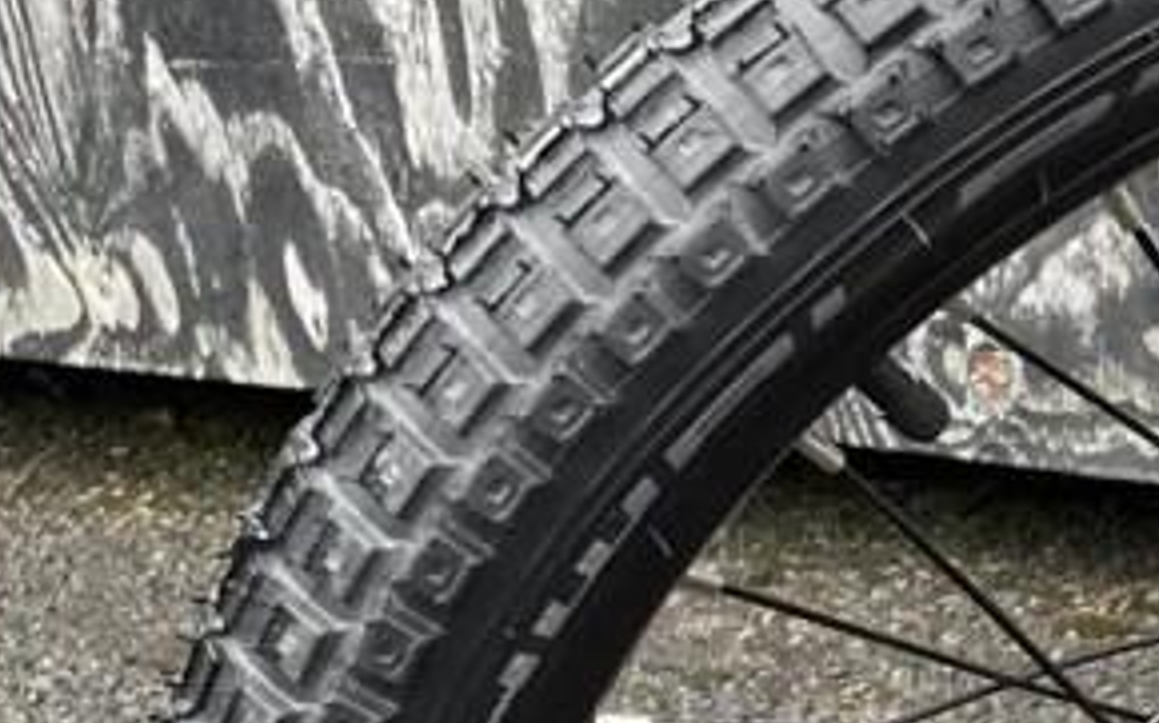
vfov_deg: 16.9
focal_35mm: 76
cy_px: 655
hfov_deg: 25.2
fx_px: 2400
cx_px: 1287
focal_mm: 4.2
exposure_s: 1/121
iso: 100
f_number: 1.6
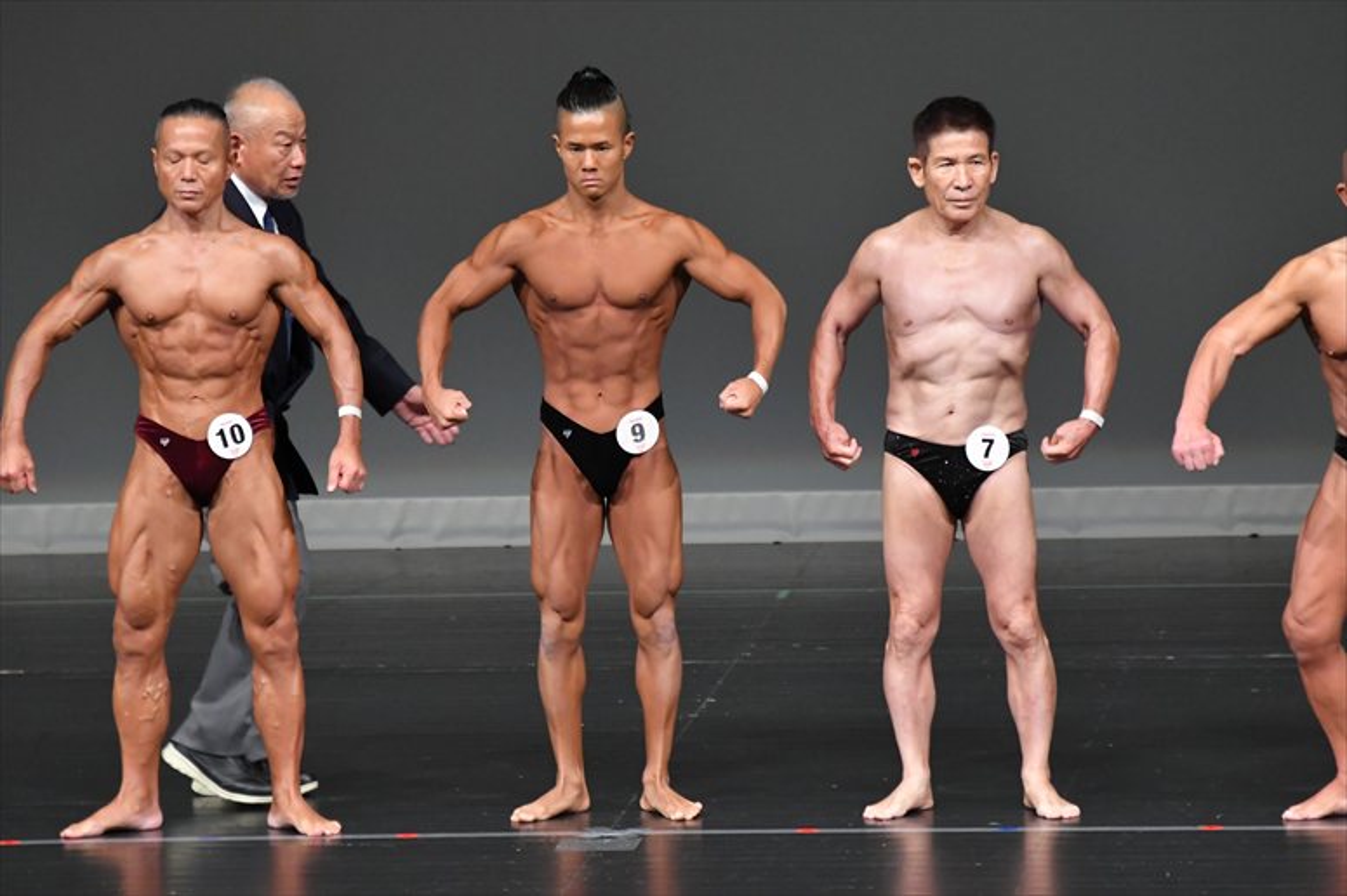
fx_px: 12903
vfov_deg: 4.0
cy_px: 448
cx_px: 674
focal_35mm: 345
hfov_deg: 6.0
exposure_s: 1/400
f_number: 5.6
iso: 4000
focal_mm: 230
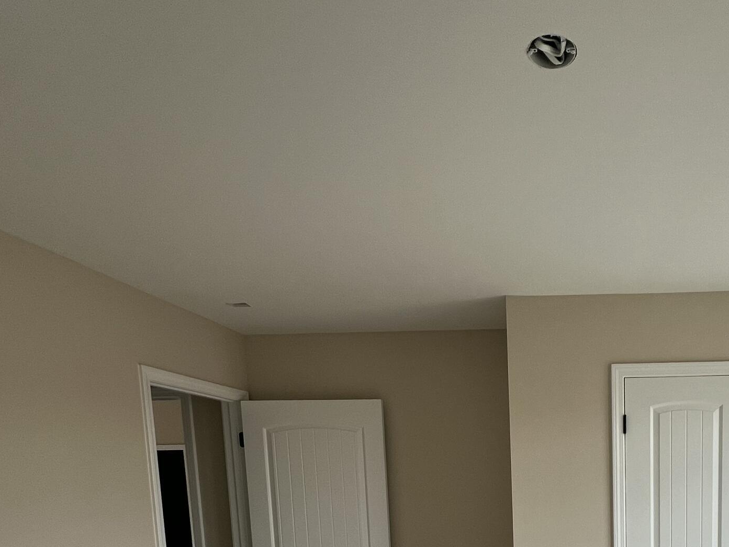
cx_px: 572
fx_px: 590
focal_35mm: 28
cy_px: 553
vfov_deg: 42.6
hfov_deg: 59.0
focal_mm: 1.57
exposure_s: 1/99
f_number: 1.8
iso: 50
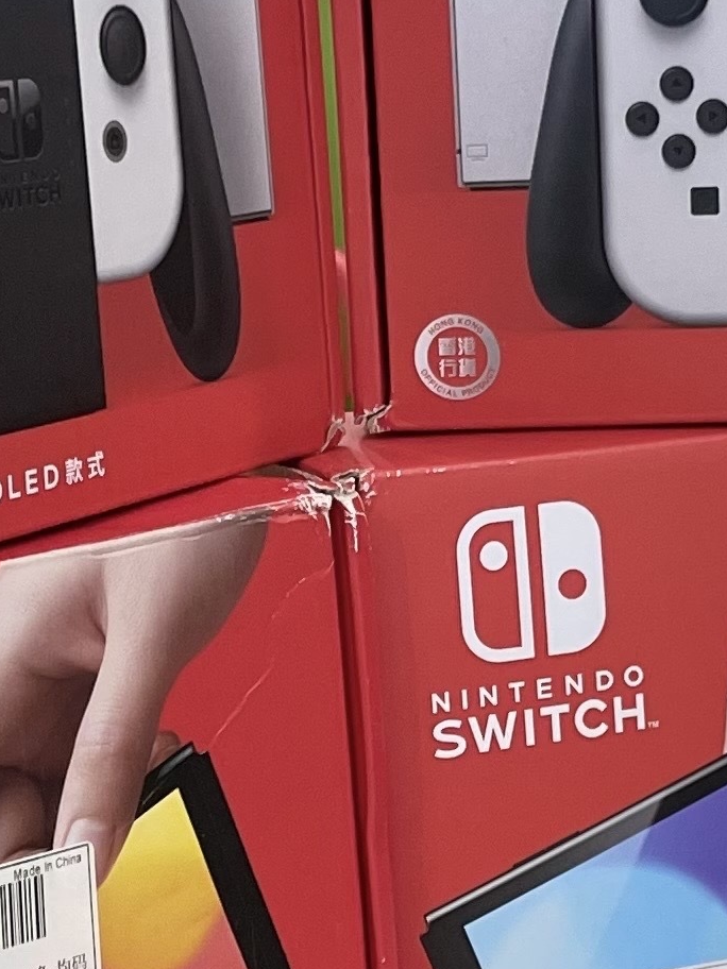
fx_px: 3220
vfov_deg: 17.1
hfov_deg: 12.8
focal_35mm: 115
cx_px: 542
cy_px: 480
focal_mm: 5.1
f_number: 1.6
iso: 160
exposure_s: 1/60
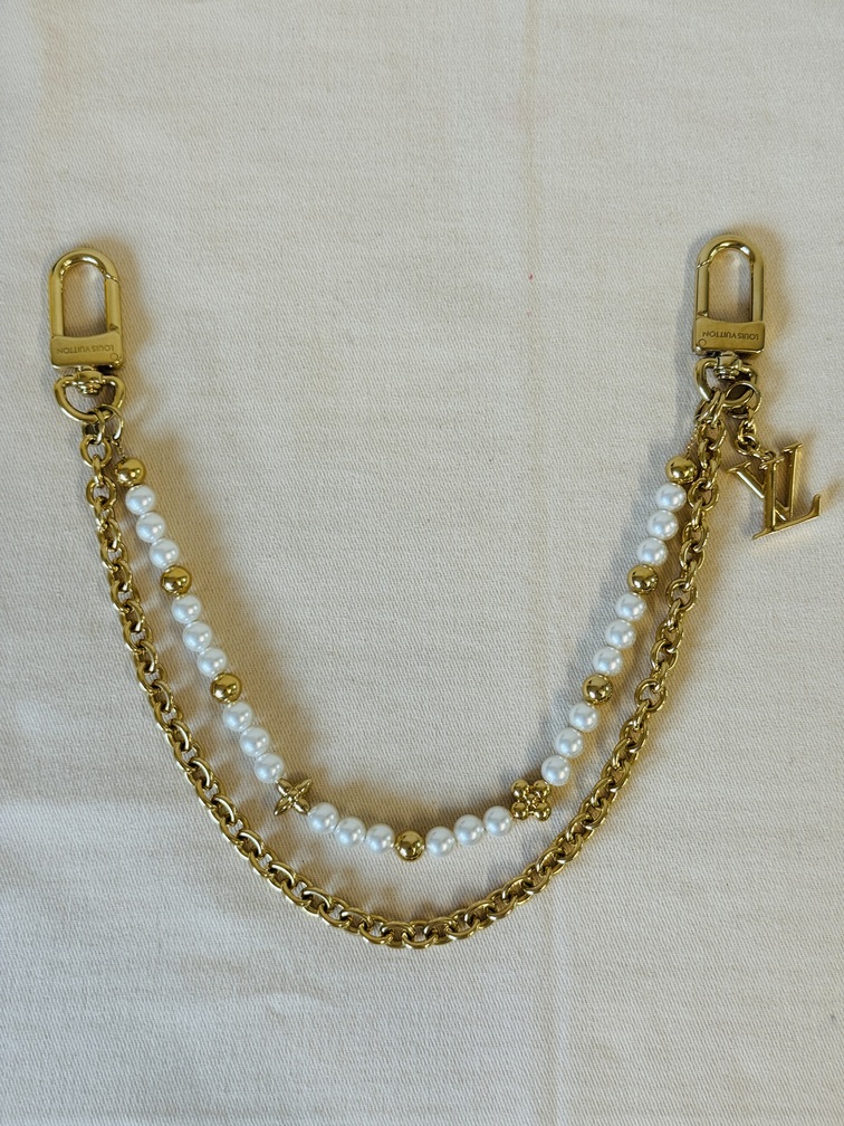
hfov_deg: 30.3
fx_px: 1560
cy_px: 563
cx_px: 422
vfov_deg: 39.7
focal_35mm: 48
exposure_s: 1/50
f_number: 1.78
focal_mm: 6.76
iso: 64
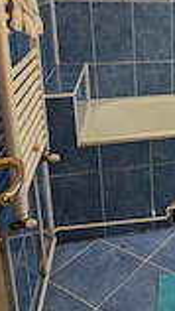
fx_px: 363
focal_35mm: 44
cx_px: 224
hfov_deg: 24.0
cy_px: 81
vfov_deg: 44.9
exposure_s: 1/25
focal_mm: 2.35
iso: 120
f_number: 2.2
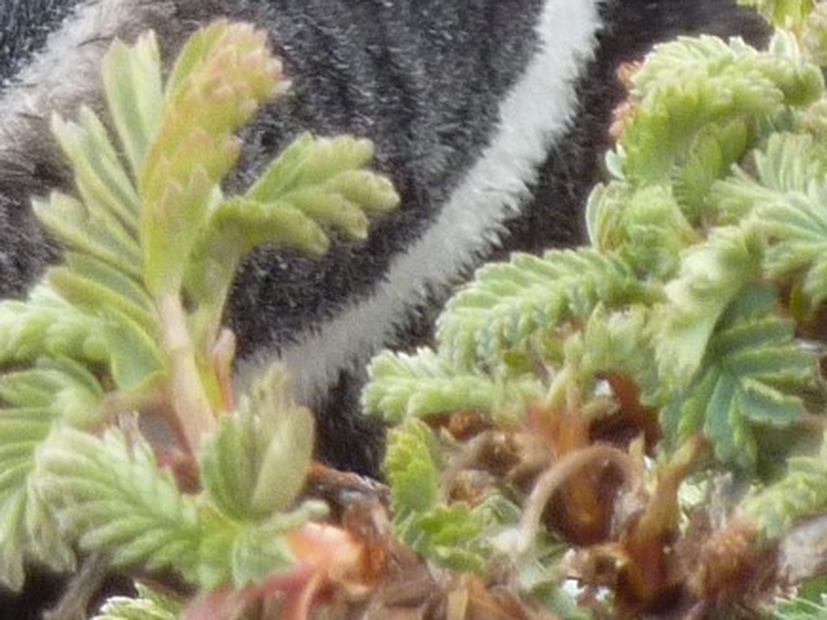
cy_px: -214
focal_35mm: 932
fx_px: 22266
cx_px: -30
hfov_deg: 2.1
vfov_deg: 1.6
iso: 160
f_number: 4.5
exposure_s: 1/200
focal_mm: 32.1
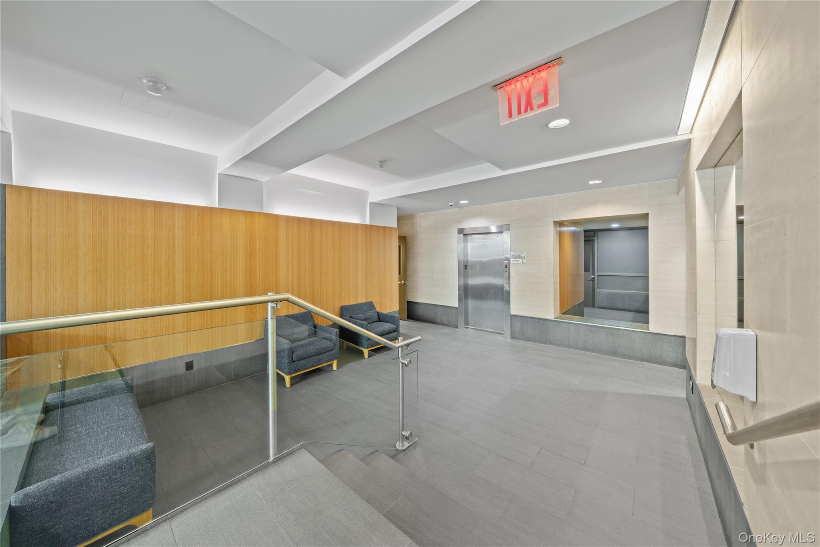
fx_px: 273
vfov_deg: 90.0
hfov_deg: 112.6
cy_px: 274
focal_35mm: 12
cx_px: 410
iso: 250
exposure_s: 2
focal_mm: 12
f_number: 9.5
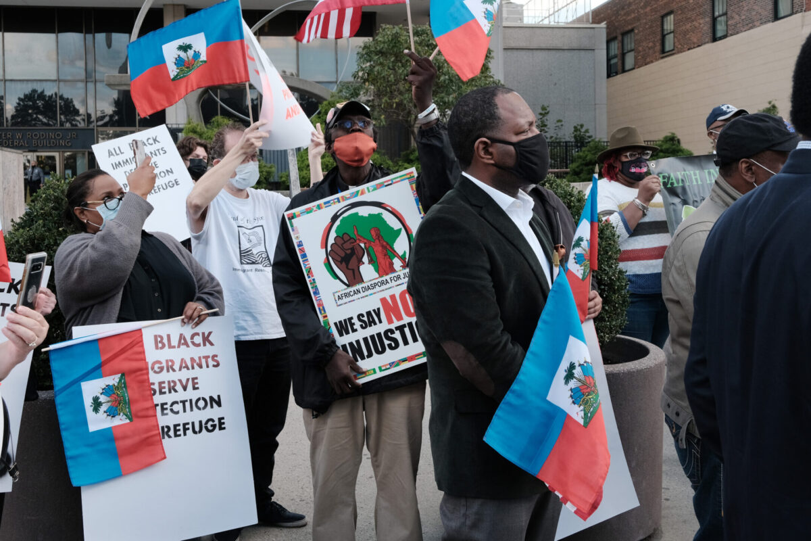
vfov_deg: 42.3
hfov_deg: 60.3
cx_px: 406
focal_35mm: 31
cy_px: 270
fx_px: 698
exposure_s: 1/150
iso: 320
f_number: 5.6
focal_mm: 20.6
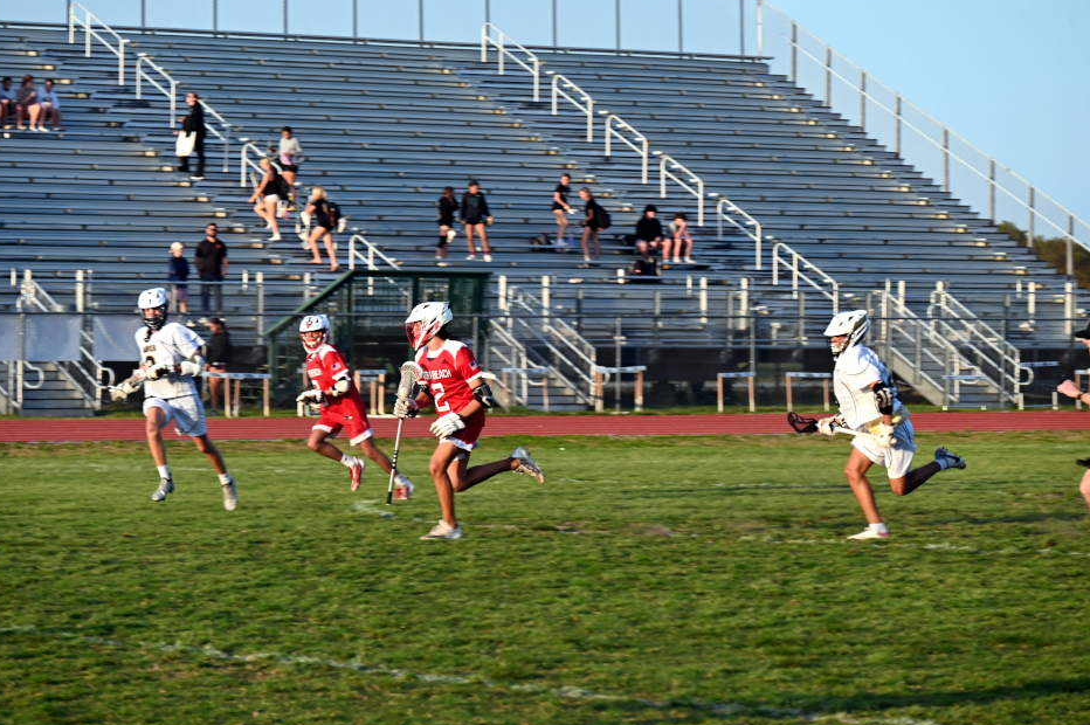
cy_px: 361
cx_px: 552
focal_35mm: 161
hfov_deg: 12.8
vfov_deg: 8.5
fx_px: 4871
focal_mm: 150
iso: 560
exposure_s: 1/250
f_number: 6.3
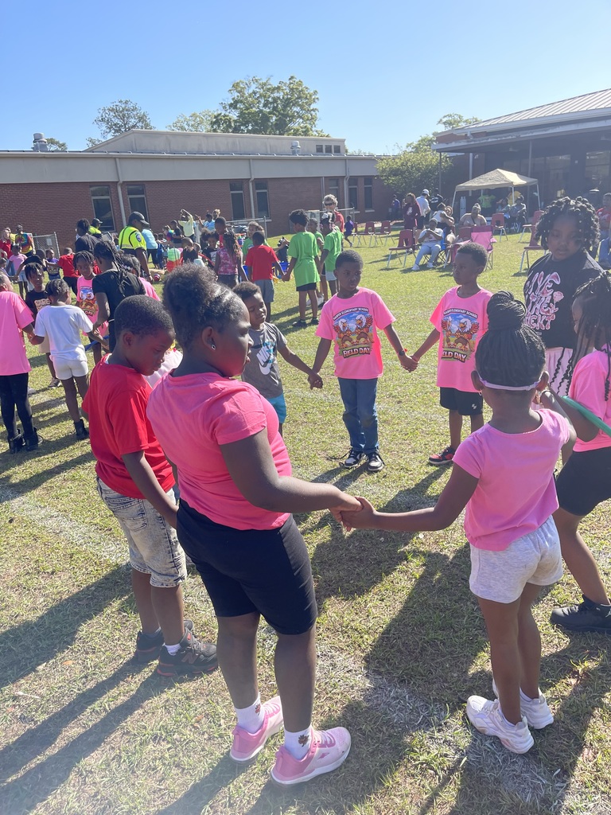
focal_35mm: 25
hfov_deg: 54.9
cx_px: 306
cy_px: 408
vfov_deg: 69.4
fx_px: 588
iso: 32
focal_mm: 5.1
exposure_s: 1/1370
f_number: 1.6
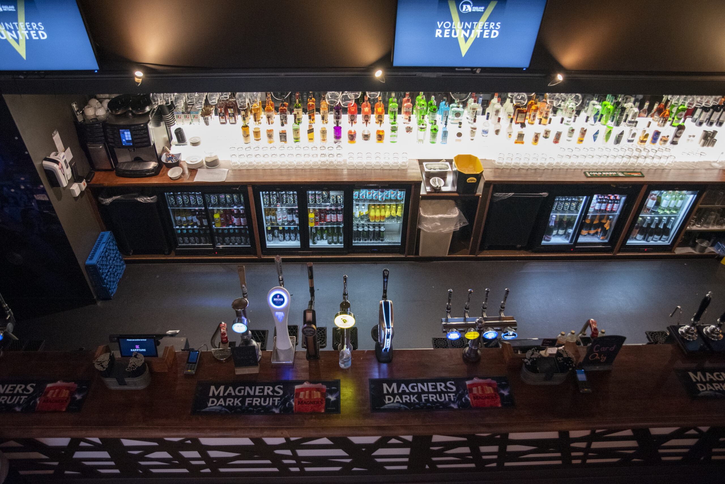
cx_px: 362
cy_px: 242
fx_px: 483
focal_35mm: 24
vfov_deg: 53.2
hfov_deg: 73.7
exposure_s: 1/250
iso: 3200
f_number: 2.8
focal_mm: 24
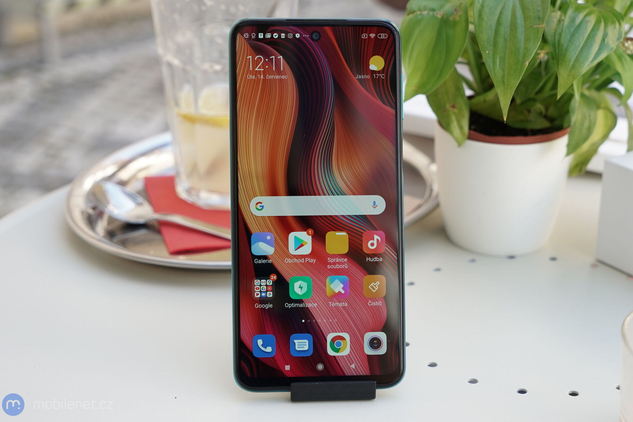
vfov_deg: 27.5
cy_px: 209
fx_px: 862
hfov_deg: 40.3
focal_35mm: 49
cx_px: 316
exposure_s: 1/160
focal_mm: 48
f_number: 5
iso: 320
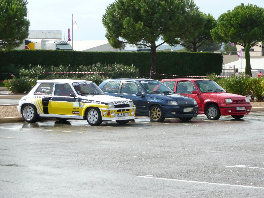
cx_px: 132
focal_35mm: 158
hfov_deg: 12.5
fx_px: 1205
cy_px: 99
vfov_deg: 9.4
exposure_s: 1/400
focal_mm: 26
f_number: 4.8
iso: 100
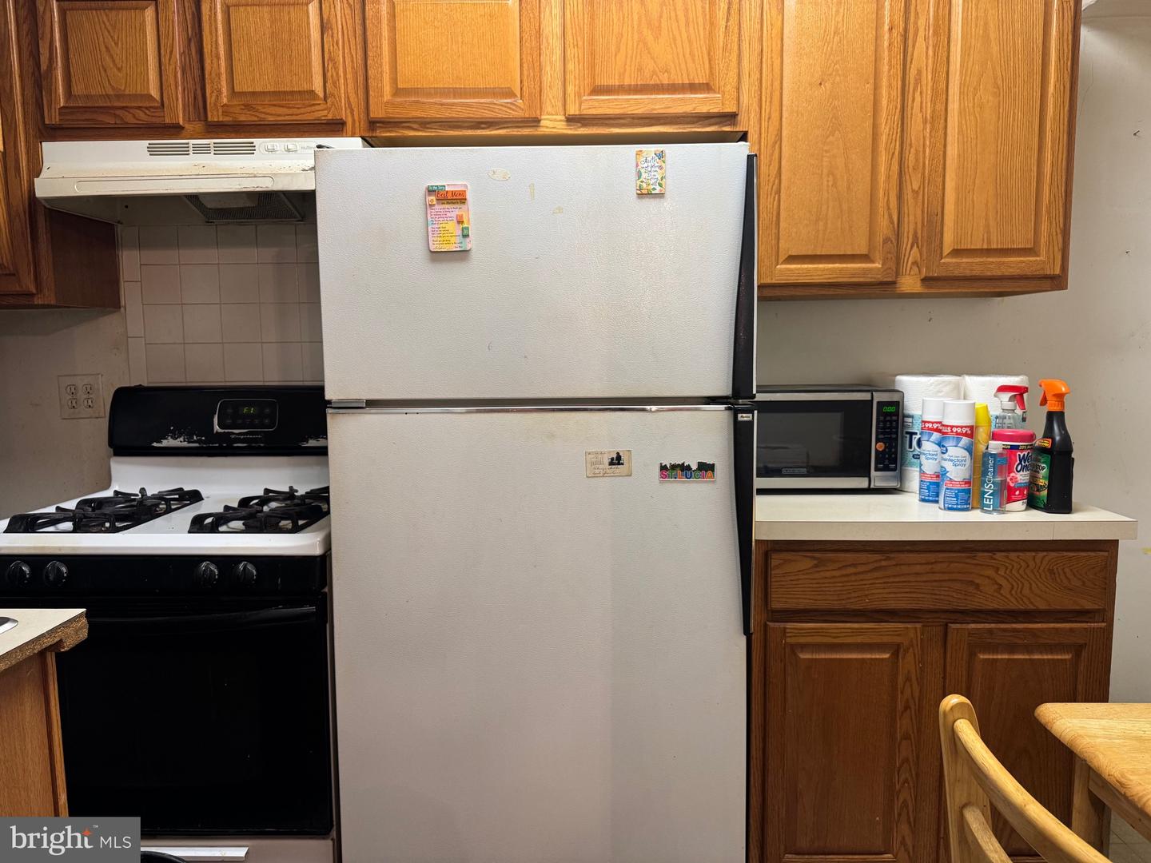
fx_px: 798
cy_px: 432
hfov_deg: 71.6
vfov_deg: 56.8
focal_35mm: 24
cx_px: 576
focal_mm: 6.76
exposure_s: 1/60
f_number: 1.78
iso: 250
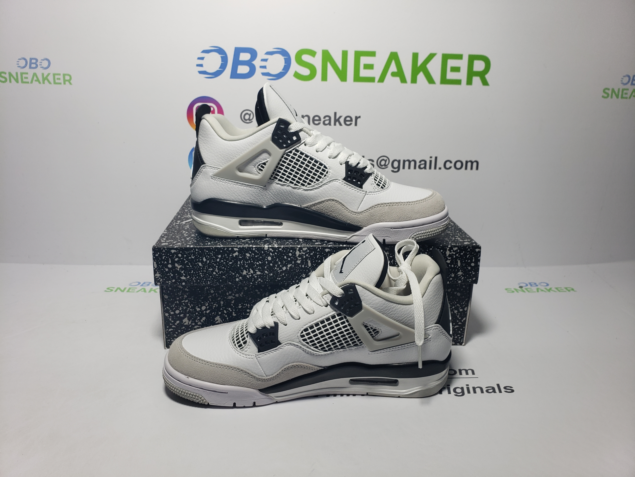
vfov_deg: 53.1
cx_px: 318
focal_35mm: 26
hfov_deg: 67.3
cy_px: 238
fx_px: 477
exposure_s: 1/231
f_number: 2.4
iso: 50
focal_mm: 4.3
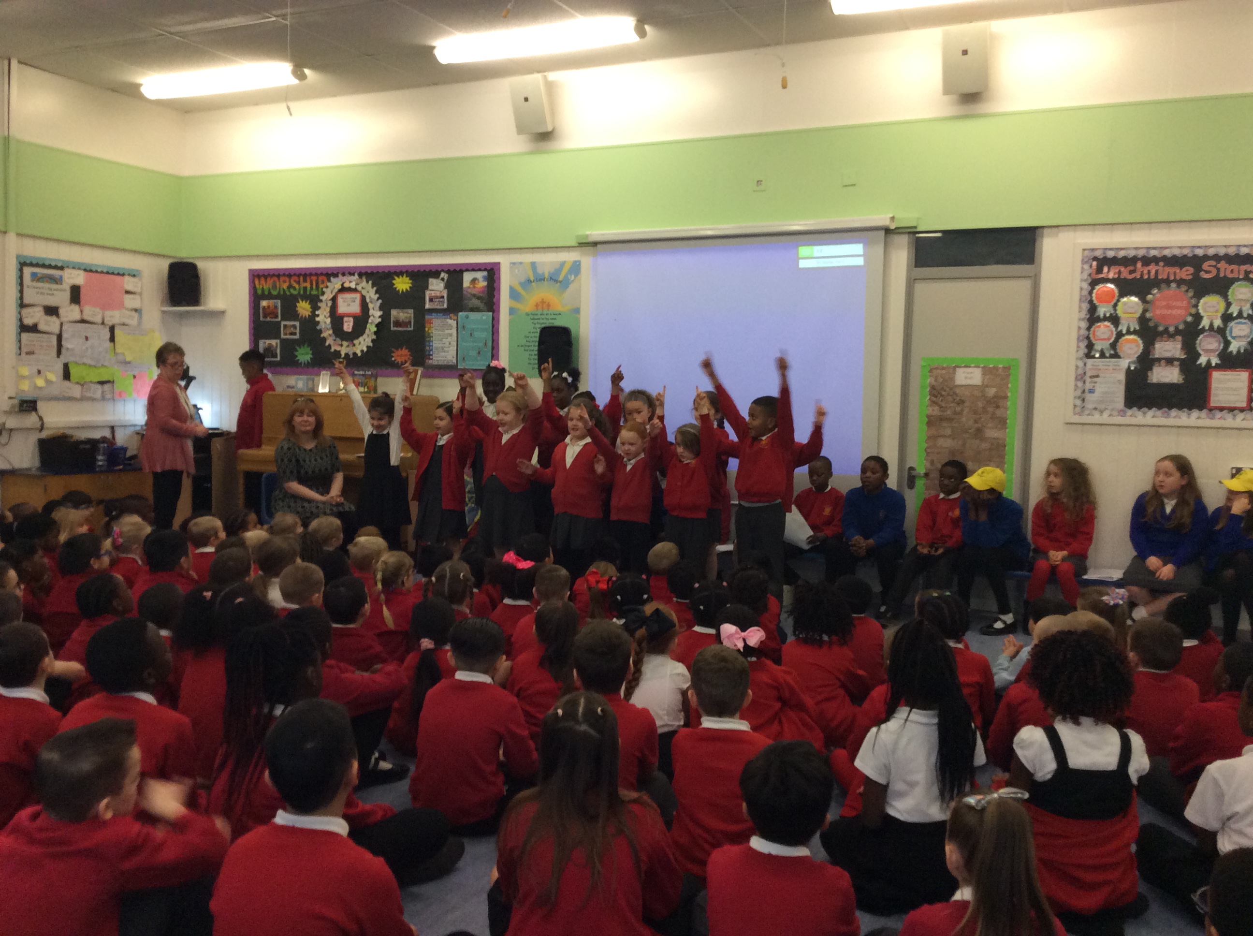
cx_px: 626
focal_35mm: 32
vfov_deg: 44.1
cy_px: 468
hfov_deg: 56.9
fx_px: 1157
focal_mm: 3.3
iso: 100
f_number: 2.4
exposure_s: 1/25
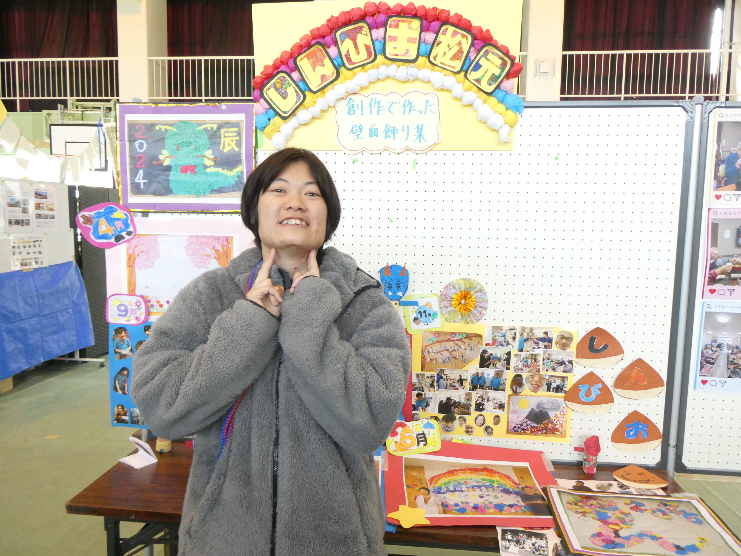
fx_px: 514
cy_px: 278
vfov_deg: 56.8
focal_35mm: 24
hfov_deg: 71.6
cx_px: 370
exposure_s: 1/60
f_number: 3.3
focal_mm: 4.3
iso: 400
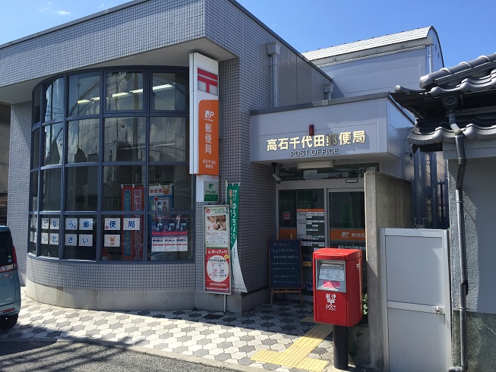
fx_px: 416
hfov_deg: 61.7
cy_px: 186
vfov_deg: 48.2
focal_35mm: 29
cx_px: 248
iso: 32
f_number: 2.2
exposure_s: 1/1276
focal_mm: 4.15
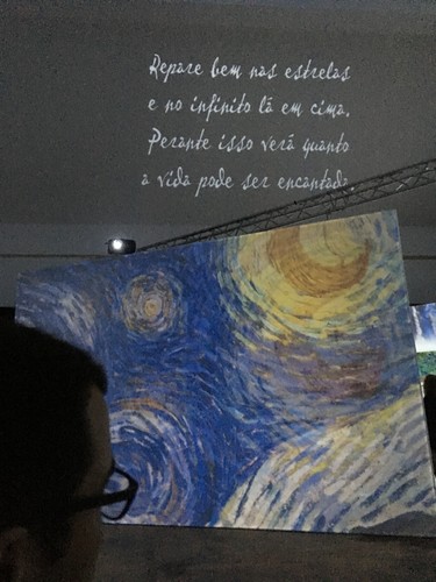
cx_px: 218
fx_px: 487
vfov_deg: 61.7
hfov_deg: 48.2
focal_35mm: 29
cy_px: 291
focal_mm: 4.15
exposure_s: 1/17
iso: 800
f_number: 2.2
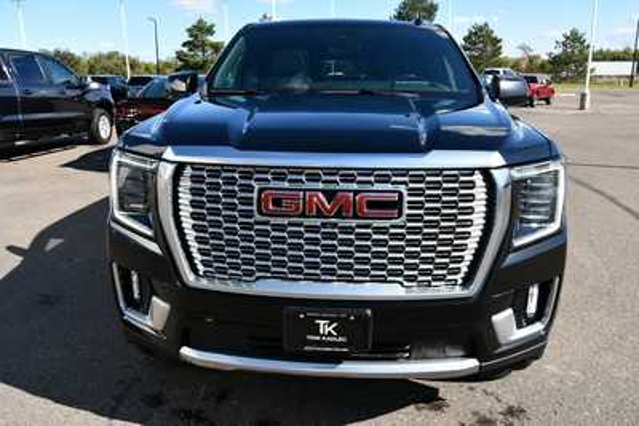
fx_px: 533
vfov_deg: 43.6
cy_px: 213
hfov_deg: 61.9
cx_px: 320
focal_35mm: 30
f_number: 8
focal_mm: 20
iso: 160
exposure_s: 1/250
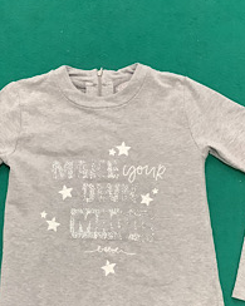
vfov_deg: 29.9
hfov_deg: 24.6
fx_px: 562
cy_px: 235
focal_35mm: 62
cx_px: 104
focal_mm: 3.3
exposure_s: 1/50
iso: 160
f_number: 2.4
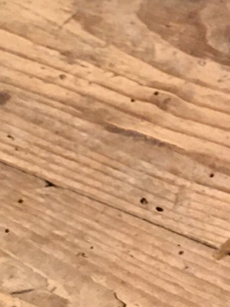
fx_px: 1400
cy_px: 76
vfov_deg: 12.5
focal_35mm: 158
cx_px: 403
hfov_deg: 9.0
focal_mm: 4.15
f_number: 2.2
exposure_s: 1/20
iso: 200
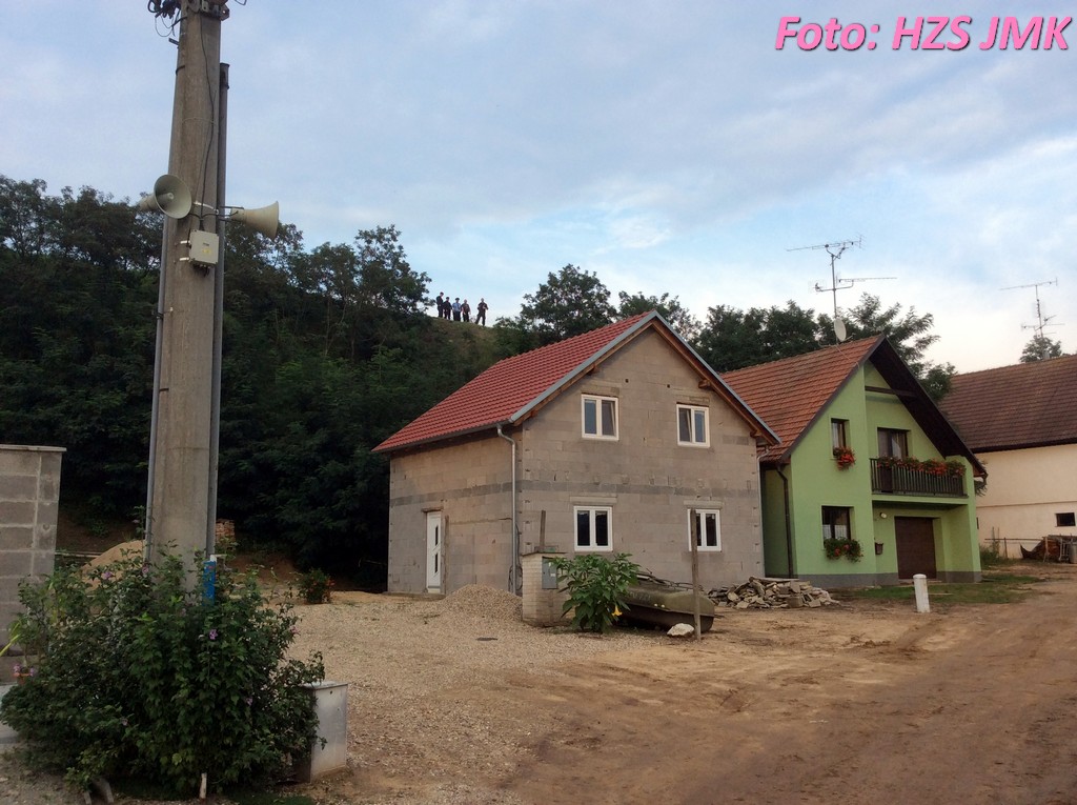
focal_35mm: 33
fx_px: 1025
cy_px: 402
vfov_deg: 42.8
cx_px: 538
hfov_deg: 55.4
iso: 32
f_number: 2.4
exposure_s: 1/265
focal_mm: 3.3
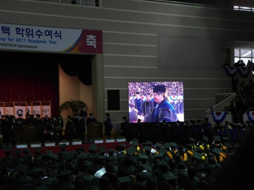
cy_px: 102
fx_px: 646
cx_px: 152
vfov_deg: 16.8
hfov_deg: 22.2
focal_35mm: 88
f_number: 2.4
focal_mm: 15.6
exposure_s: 1/90
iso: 100
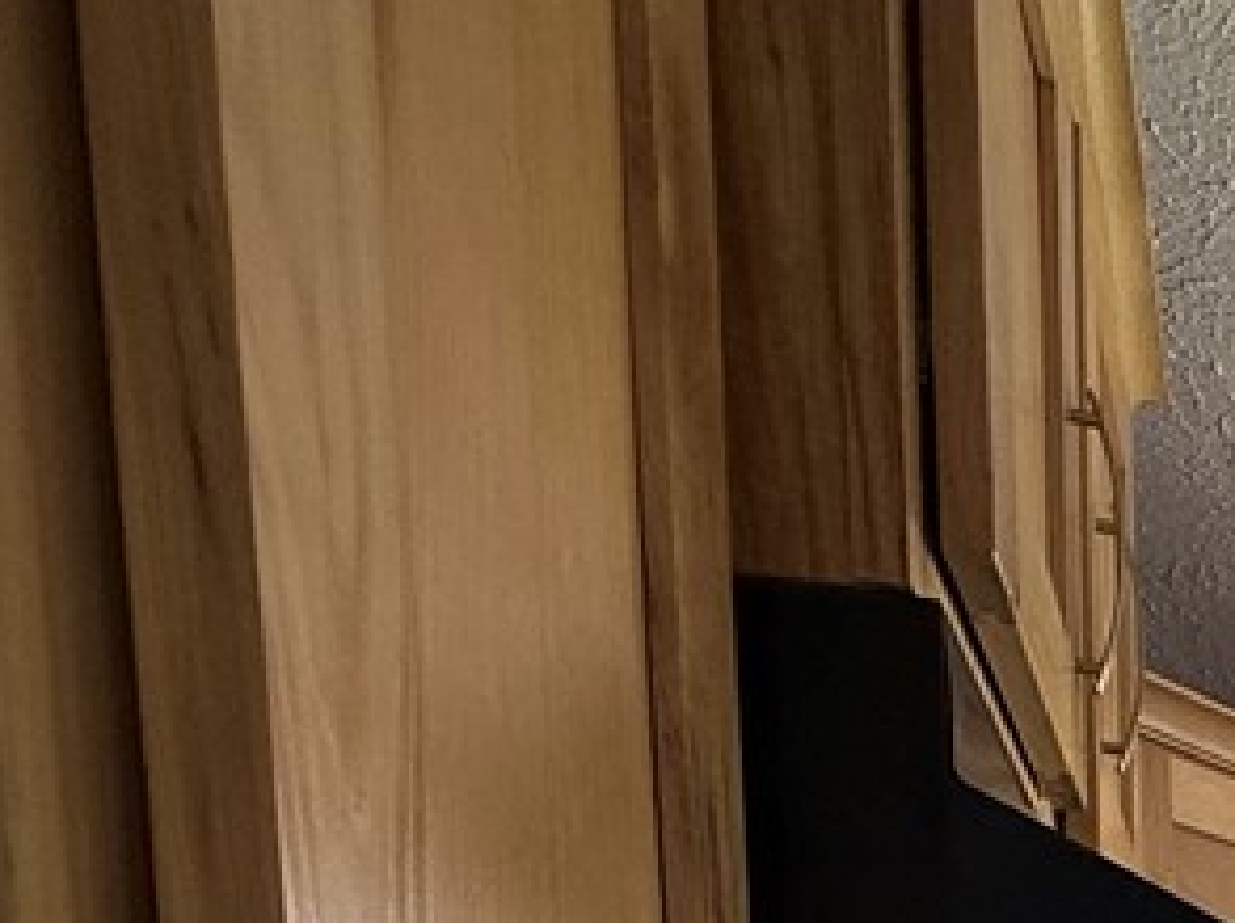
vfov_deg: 21.6
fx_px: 1746
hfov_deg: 28.2
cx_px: 1783
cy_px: 1572
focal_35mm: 49
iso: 160
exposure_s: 1/99
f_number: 2.2
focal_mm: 2.22
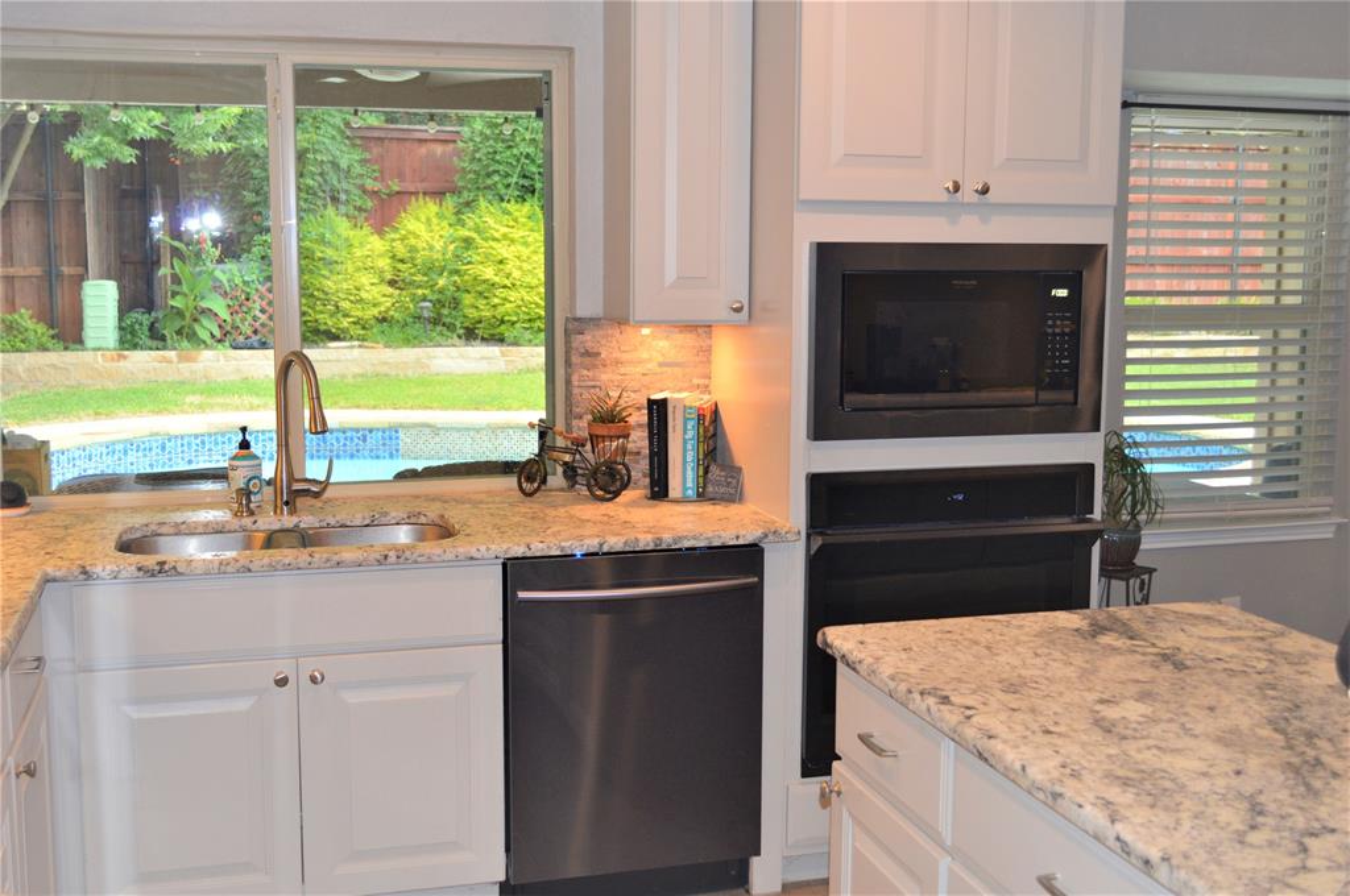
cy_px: 448
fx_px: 1461
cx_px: 675
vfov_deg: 34.1
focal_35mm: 39
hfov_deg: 49.6
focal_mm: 26
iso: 500
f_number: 4.2
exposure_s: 1/60
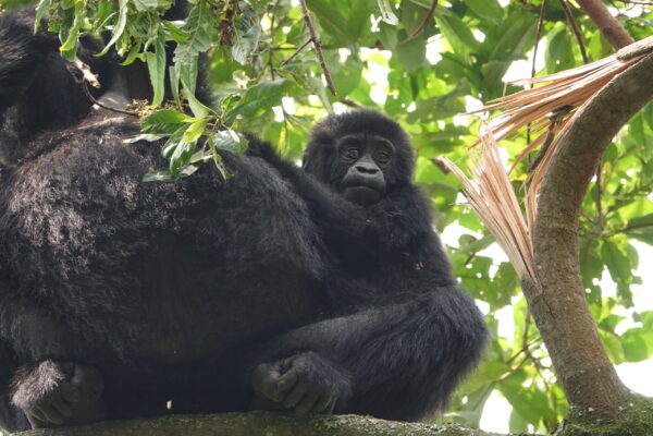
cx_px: 326
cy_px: 218
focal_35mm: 599
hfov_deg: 3.4
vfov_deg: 2.3
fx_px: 10864
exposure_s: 1/250
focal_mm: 219.82
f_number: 4
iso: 320
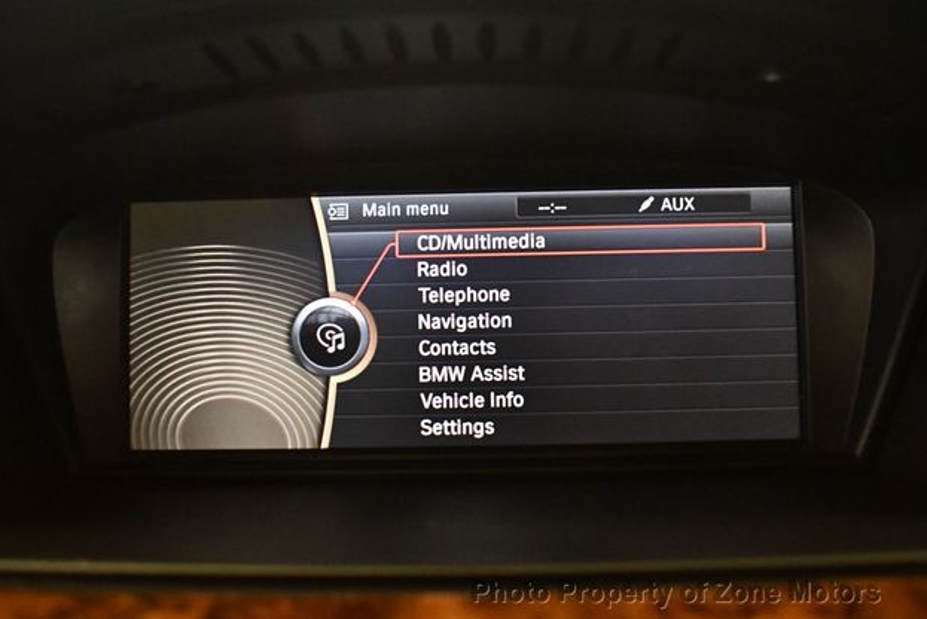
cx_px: 454
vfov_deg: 36.0
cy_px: 302
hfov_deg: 51.9
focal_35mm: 37
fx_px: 953
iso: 5000
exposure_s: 1/60
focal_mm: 18
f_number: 3.5
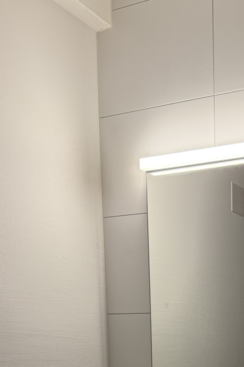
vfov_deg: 32.0
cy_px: 390
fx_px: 569
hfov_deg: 23.3
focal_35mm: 56
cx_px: 238
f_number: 1.78
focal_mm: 6.76
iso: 200
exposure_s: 1/100
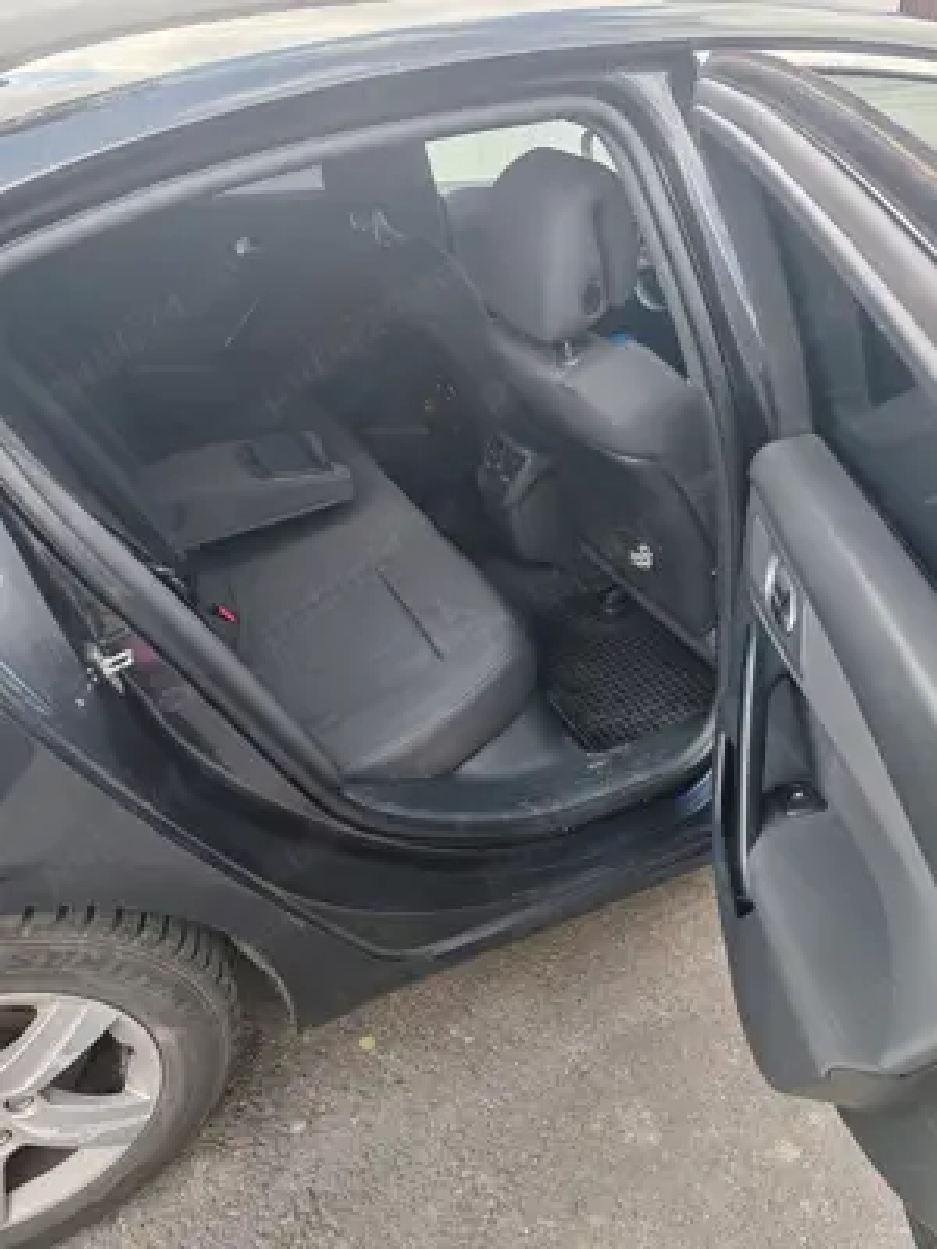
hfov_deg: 51.4
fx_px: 974
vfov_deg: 65.3
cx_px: 468
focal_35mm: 27
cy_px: 624
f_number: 1.9
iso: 50
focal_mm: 6.12
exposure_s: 1/120
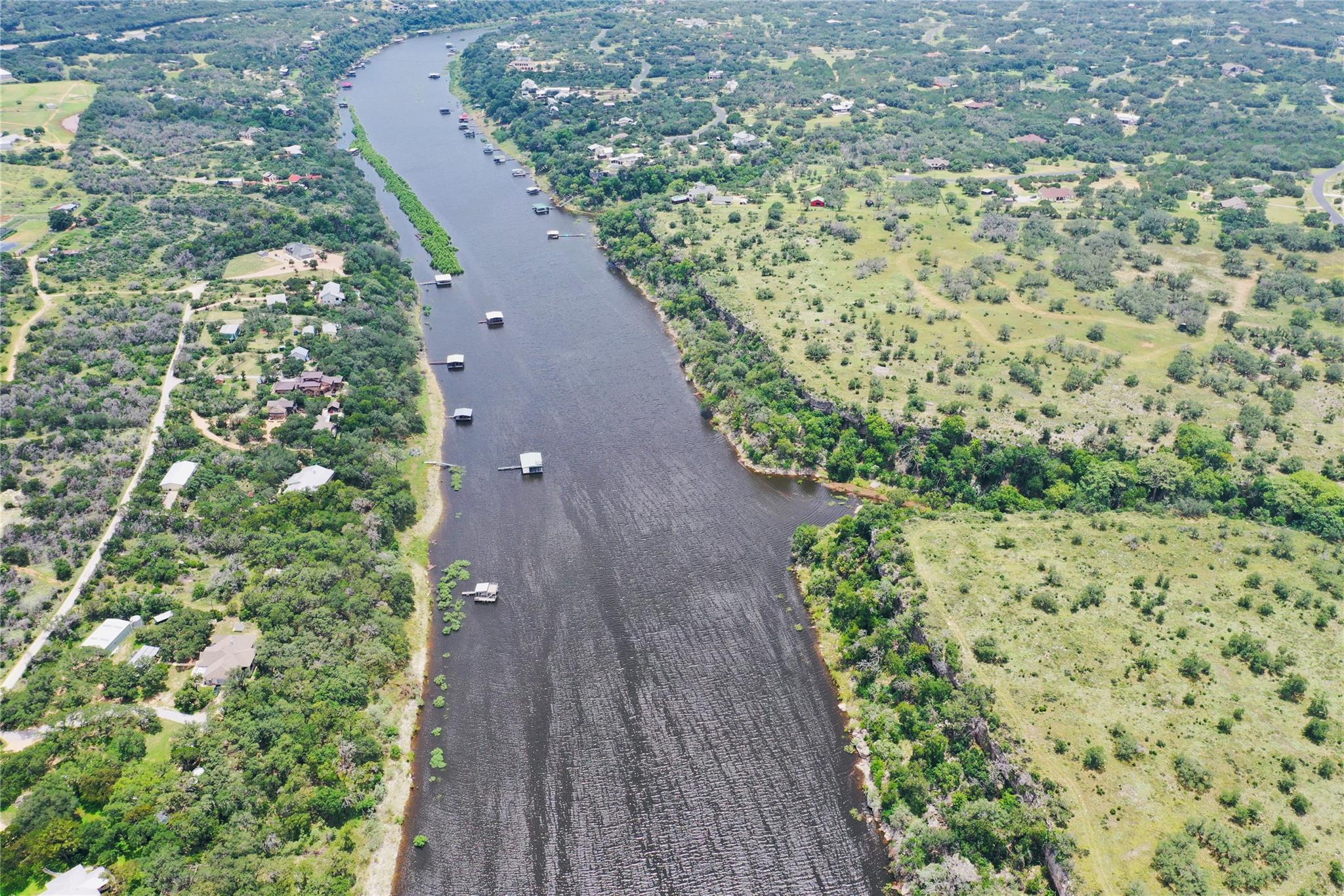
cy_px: 448
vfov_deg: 46.4
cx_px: 672
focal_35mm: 28
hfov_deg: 65.5
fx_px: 1045
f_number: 5.6
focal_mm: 10.26
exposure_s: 1/400
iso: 100
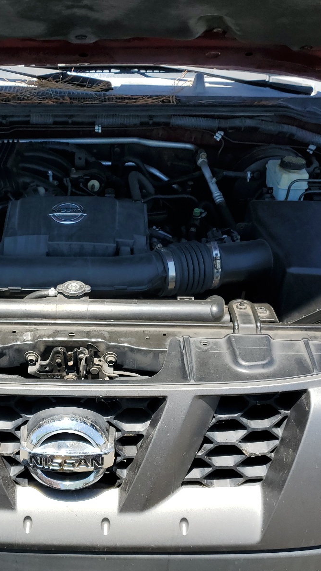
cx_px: 74
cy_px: 286
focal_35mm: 38
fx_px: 575
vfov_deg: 52.8
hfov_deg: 30.6
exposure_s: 1/1429
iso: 50
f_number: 1.5
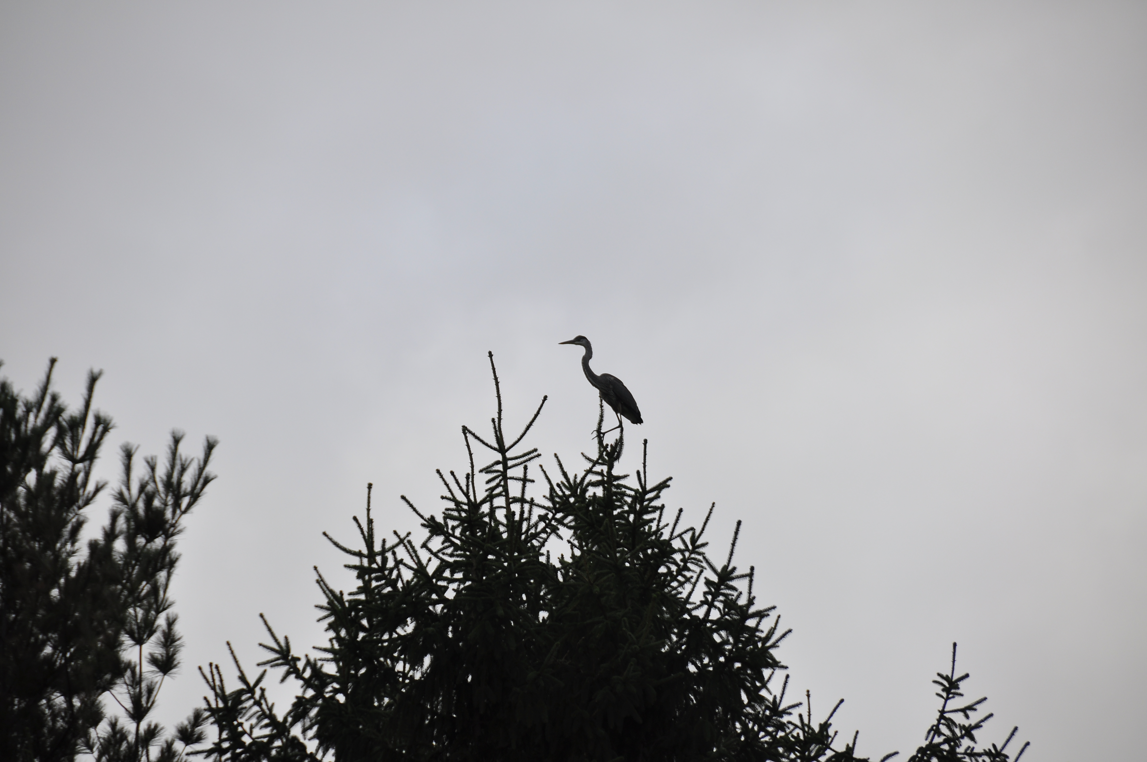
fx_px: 9547
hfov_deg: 6.9
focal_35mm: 300
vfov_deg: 4.6
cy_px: 381
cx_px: 574
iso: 200
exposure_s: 1/125
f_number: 5.6
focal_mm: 200
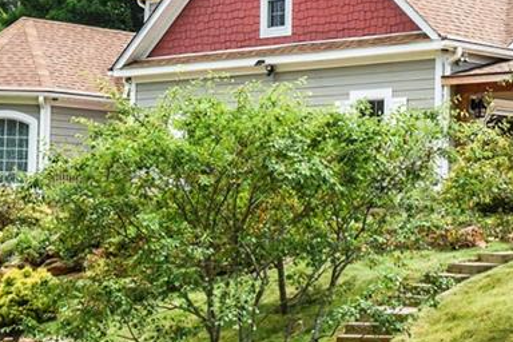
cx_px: 409
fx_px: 1824
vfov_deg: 10.7
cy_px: 142
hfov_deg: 15.9
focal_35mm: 128
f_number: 10
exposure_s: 1/400
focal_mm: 48
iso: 1250
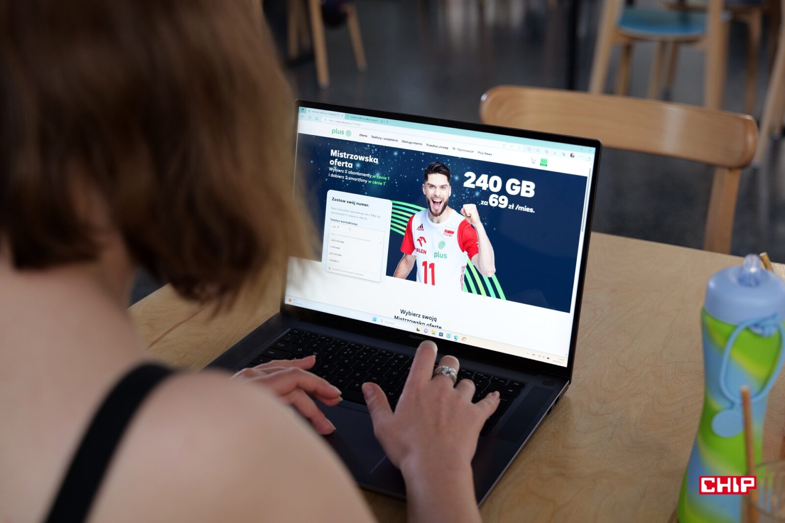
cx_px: 392
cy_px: 262
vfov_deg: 27.0
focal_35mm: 50
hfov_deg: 39.6
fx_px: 1090
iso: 1000
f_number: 3.5
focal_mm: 50
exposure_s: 1/50
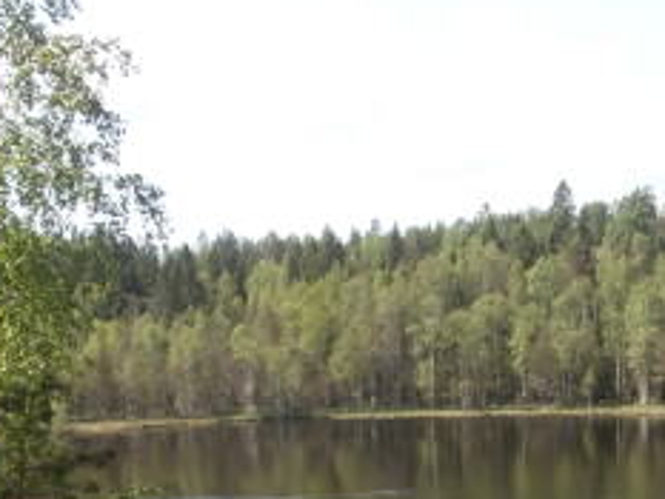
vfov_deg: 20.9
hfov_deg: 28.6
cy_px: 579
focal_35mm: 66
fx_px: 1269
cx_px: 554
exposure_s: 1/80
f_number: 7.9
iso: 100
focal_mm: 4.2
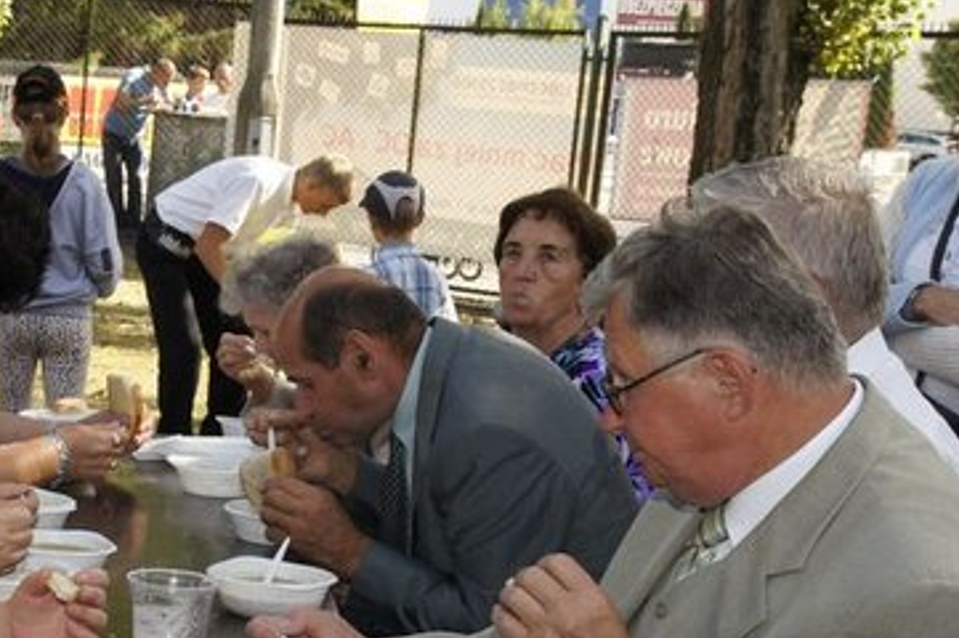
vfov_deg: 16.7
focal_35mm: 81
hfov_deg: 24.6
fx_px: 2156
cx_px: 175
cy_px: 497
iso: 400
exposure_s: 1/160
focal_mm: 30
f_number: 10
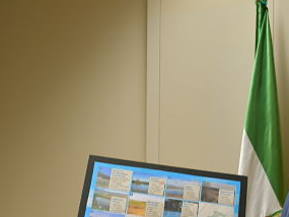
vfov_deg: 19.6
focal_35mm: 74
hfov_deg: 26.3
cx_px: 154
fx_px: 618
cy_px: 188
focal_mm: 22
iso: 200
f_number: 3.8
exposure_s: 1/50
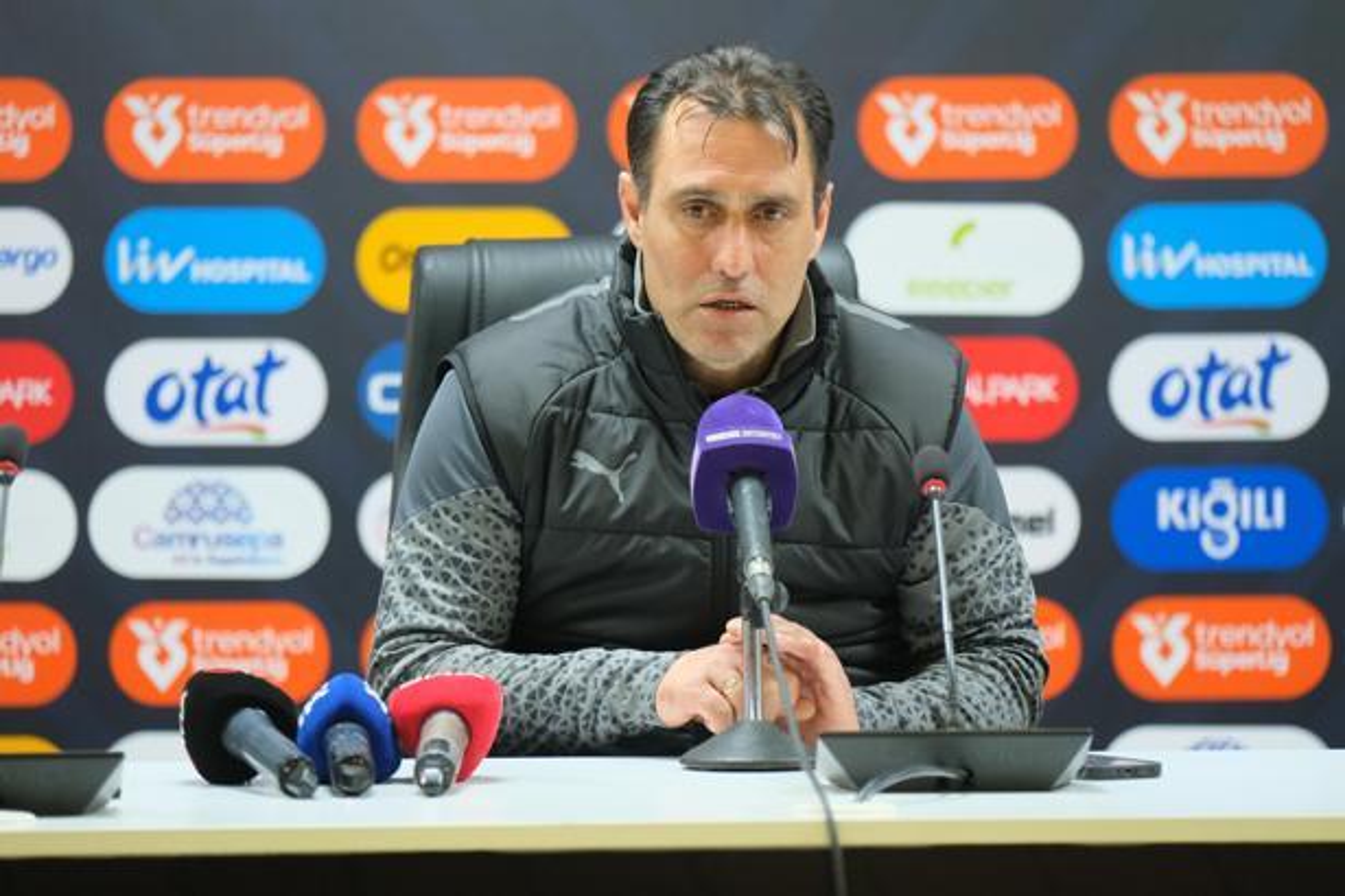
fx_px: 7845
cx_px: 672
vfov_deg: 6.5
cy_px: 448
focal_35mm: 210
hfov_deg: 9.8
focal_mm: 140
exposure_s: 1/160
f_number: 3.2
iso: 4000
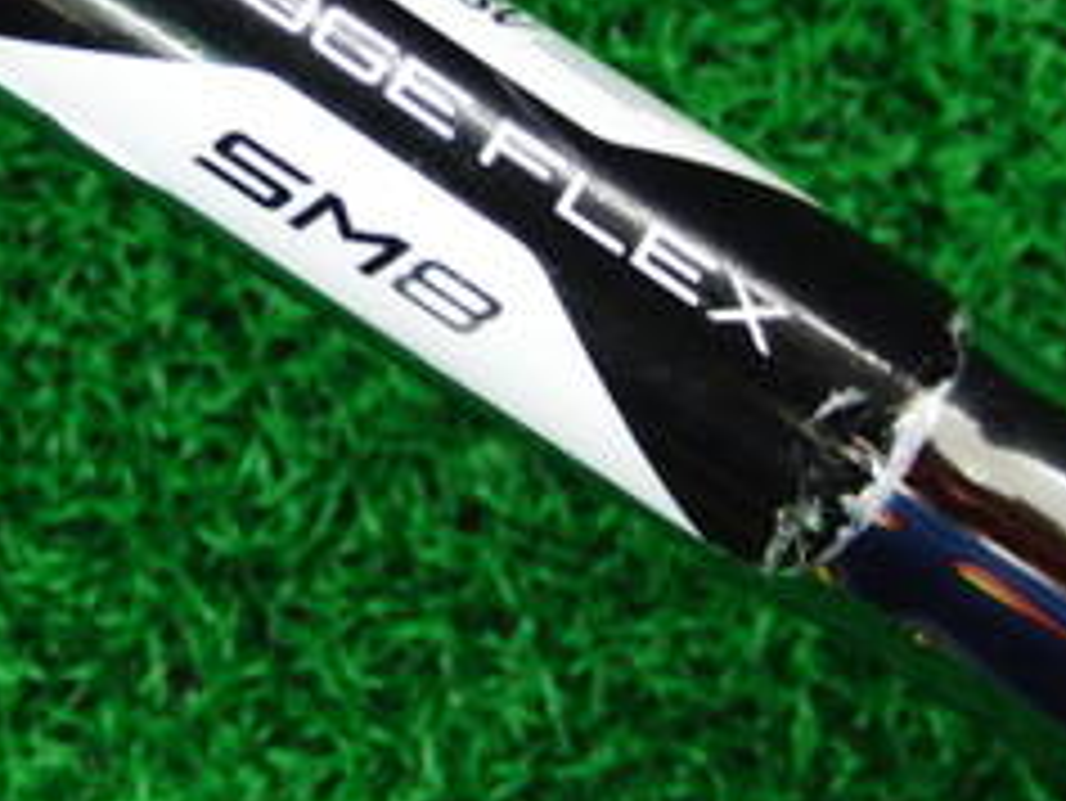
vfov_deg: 14.6
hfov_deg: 19.6
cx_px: 346
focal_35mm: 100
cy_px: 63
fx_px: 3081
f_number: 3.6
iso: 400
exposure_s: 1/40
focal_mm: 6.42
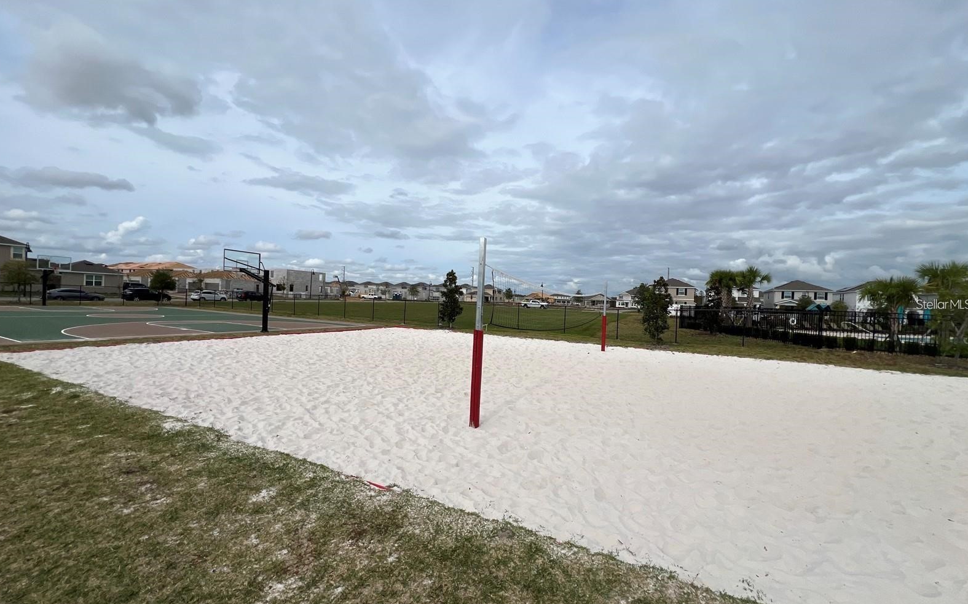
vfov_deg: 78.6
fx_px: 369
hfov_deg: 105.3
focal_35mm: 14
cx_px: 482
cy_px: 304
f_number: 1.8
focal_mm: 1.57
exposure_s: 1/3650
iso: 32
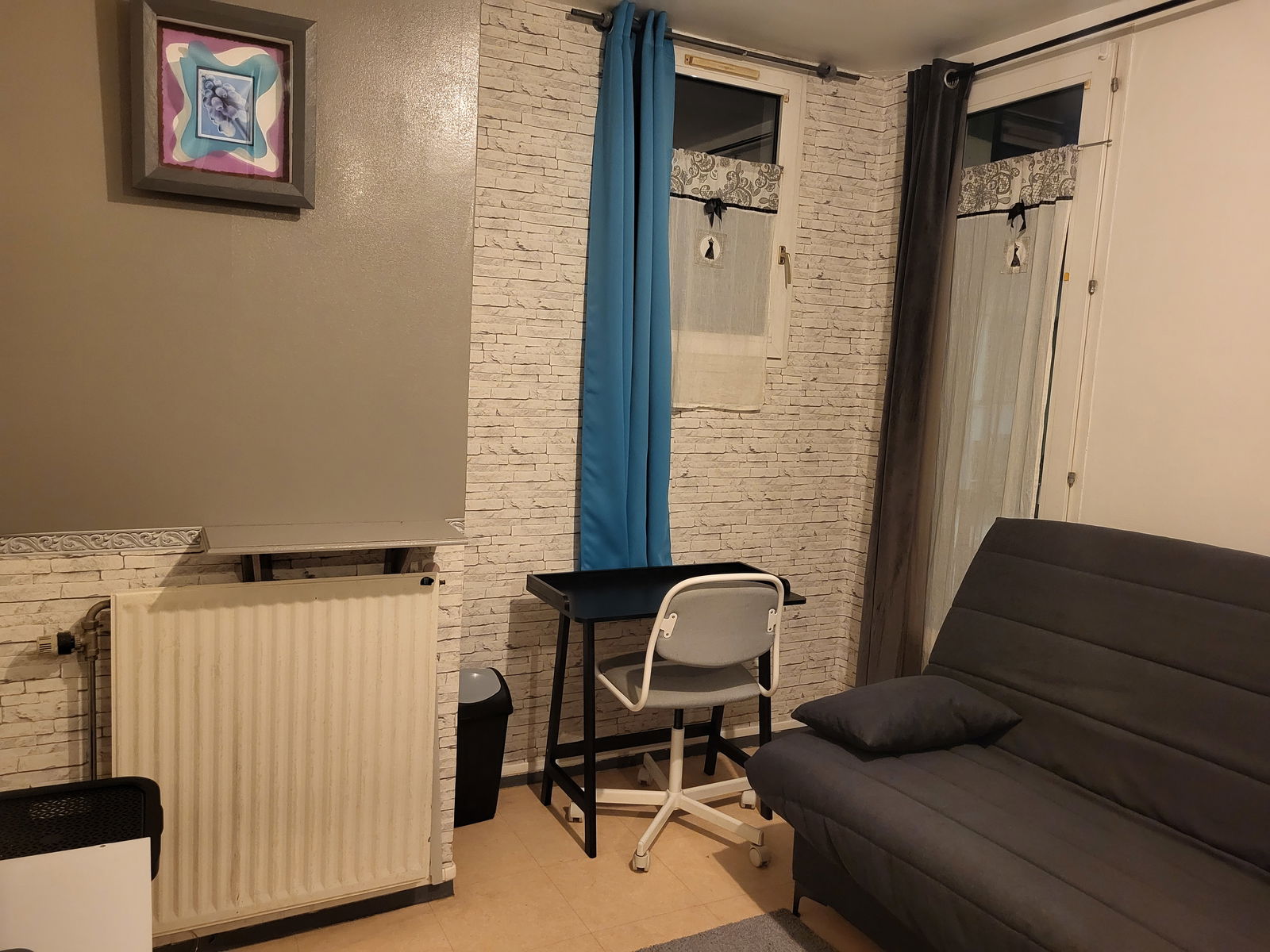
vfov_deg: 53.1
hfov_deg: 67.3
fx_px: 954
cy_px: 476
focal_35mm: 26
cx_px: 635
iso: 800
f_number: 1.8
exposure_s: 1/50
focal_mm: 5.4
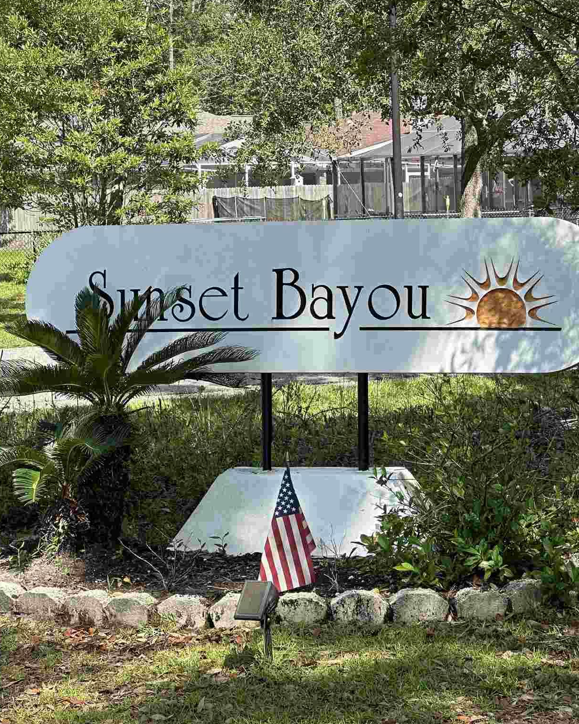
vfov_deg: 19.0
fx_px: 2164
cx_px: 298
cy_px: 362
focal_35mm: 101
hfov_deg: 15.2
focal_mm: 9
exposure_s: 1/222
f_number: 2.8
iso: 32
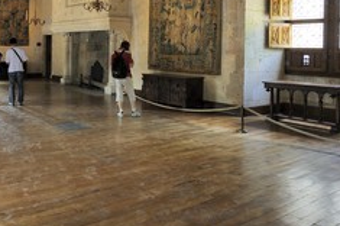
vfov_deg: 36.8
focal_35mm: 34
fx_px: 321
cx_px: 80
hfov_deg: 53.0
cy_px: 30
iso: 200
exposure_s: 1/3.33
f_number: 7.1
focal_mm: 19
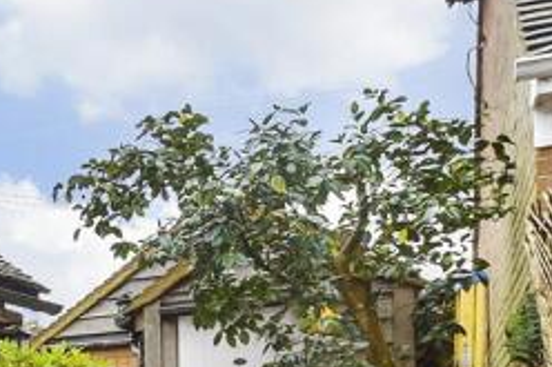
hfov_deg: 23.2
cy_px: 444
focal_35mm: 62
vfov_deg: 20.4
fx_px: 950
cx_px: -356
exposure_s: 1/15
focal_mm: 10
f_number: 8
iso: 160
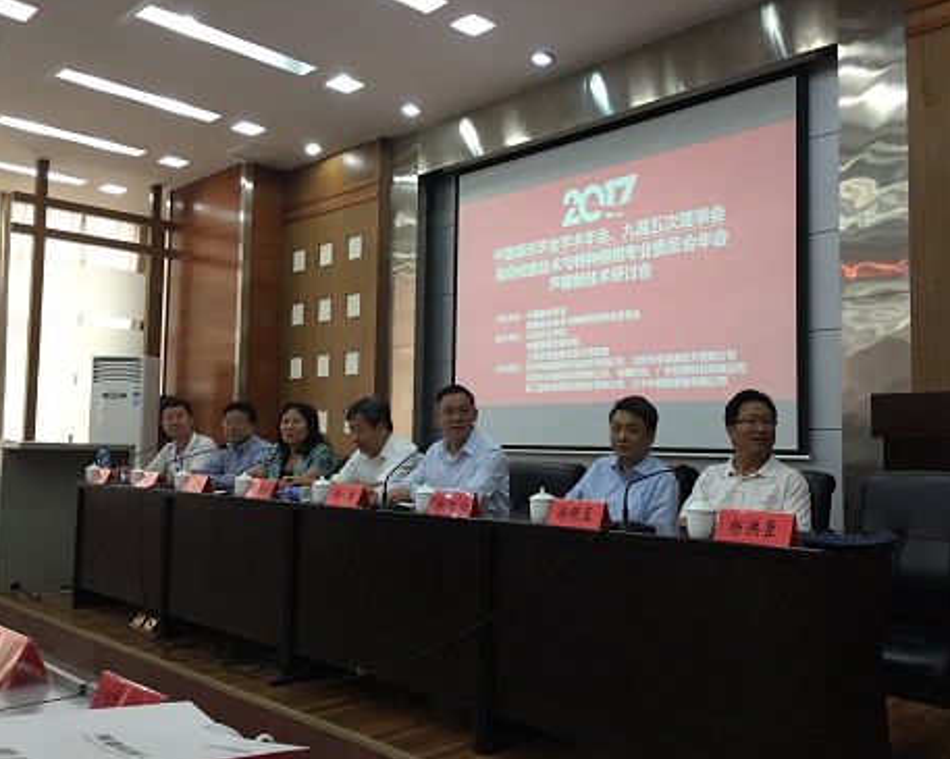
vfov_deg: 47.1
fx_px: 871
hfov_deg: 57.1
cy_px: 384
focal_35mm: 31
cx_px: 513
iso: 125
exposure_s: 1/33
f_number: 2.2
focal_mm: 4.15
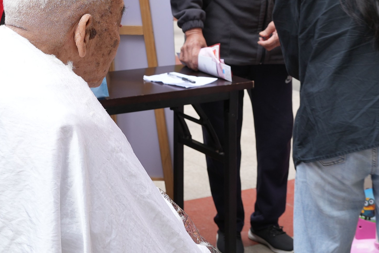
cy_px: -25
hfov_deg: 25.7
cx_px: 215
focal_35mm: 79
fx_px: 831
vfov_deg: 16.7
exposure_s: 1/125
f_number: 5
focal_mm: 23
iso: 125
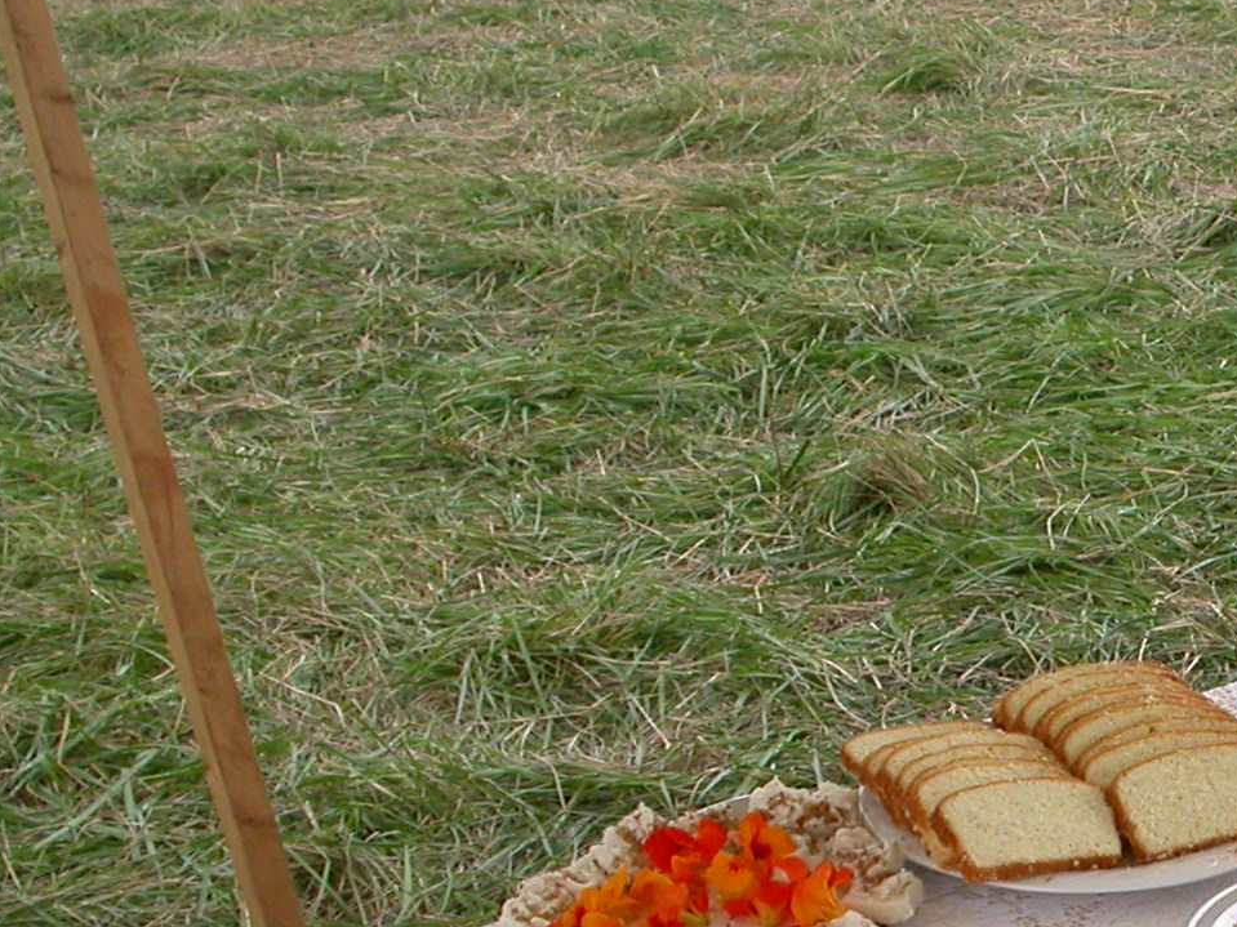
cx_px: 1400
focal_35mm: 90
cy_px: 892
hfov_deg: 20.6
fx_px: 3216
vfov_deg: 16.1
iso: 100
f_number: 4.2
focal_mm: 7.85
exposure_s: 1/126
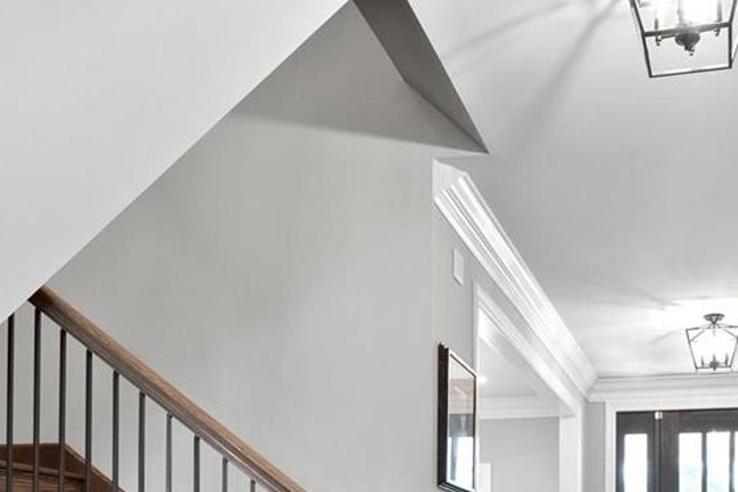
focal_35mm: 46
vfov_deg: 25.6
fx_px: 943
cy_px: 621
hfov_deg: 41.7
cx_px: 537
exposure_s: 1/3
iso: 400
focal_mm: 8
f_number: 6.3
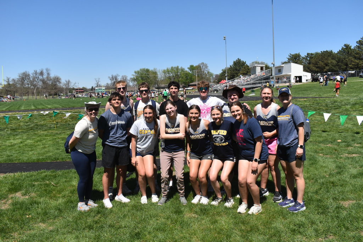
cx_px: 182
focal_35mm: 33
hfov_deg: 57.2
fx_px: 333
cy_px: 121
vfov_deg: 40.0
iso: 400
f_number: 7.1
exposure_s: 1/1600
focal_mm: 22
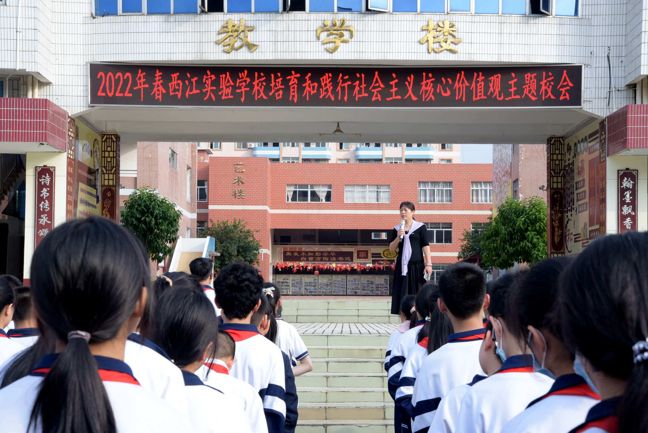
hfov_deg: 30.9
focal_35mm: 65
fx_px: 1170
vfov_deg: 20.9
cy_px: 225
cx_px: 328
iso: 320
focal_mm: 62
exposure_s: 1/60
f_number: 16
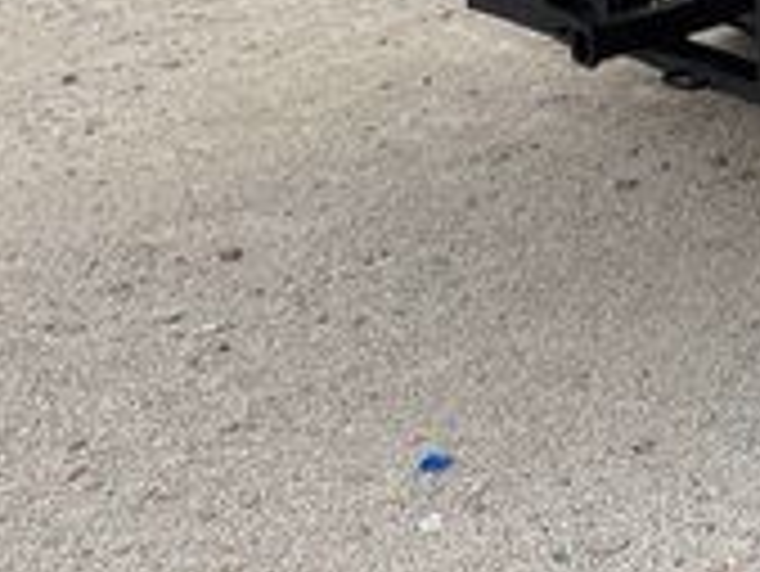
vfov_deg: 14.3
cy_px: -468
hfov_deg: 18.7
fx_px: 1999
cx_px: 1178
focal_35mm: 91
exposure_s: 1/4673
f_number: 1.78
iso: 80
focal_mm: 6.76
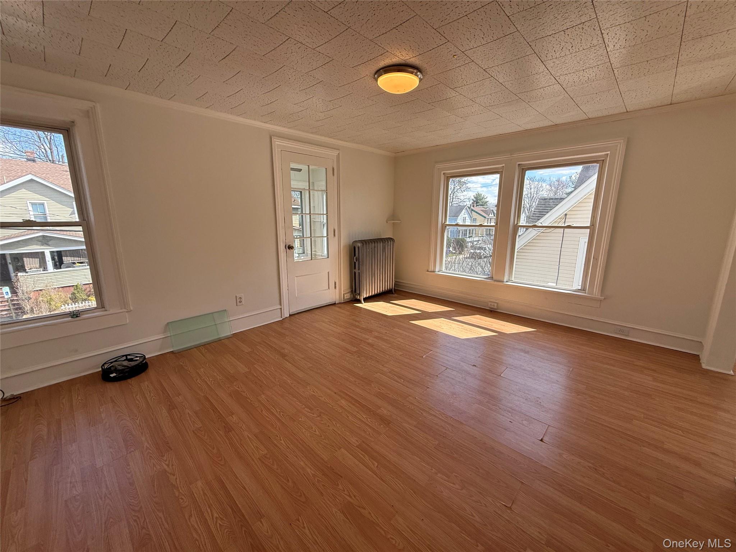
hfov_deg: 102.1
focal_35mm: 14
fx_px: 298
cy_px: 276
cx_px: 368
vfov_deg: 85.7
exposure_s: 1/531
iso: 64
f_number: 2.2
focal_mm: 2.22
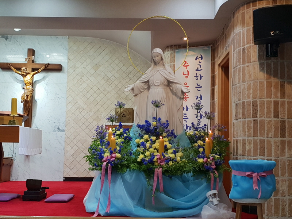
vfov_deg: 53.1
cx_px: 146
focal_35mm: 26
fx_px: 219
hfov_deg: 67.3
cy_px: 110
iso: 125
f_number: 2.4
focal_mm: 4.3
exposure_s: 1/60
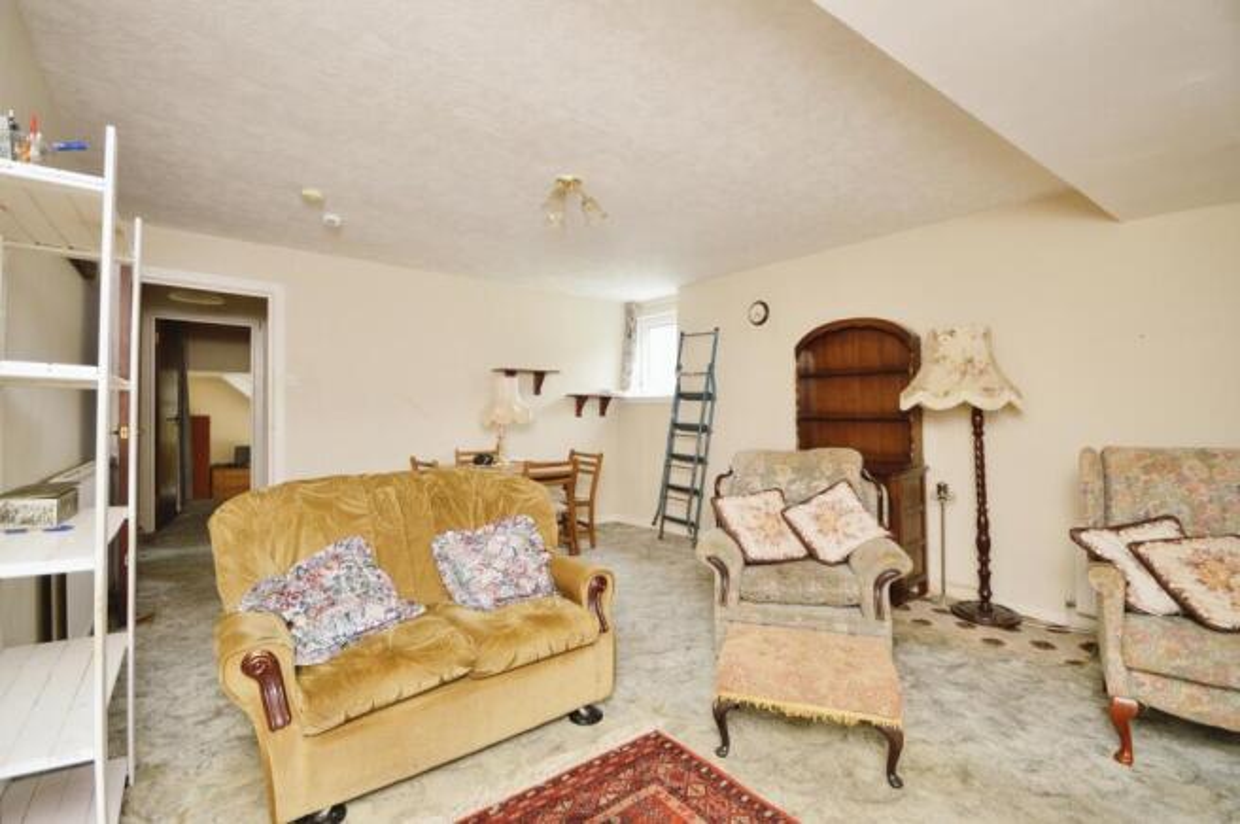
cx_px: 620
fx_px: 516
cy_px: 412
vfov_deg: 77.2
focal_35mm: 15
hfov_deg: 100.4
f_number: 7.1
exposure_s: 1/25
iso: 800
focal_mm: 10
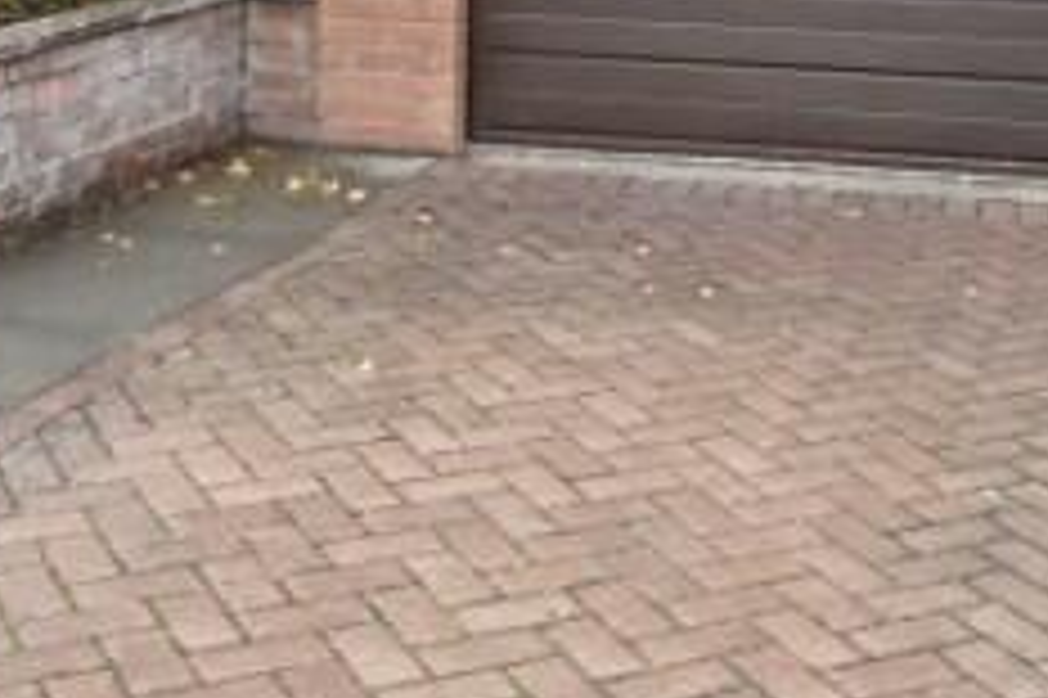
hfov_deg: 30.4
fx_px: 1920
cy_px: -182
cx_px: 652
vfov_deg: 19.2
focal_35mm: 66
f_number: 4.5
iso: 100
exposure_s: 1/80
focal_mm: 10
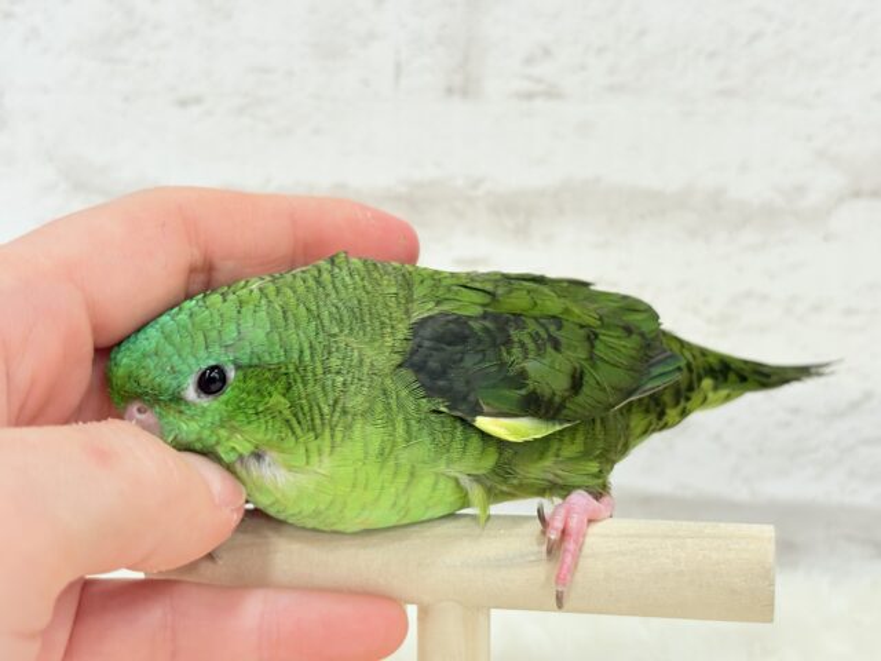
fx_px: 1323
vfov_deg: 28.0
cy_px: 330
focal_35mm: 52
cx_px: 440
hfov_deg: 36.8
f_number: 1.6
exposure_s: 1/50
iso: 64
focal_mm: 5.96
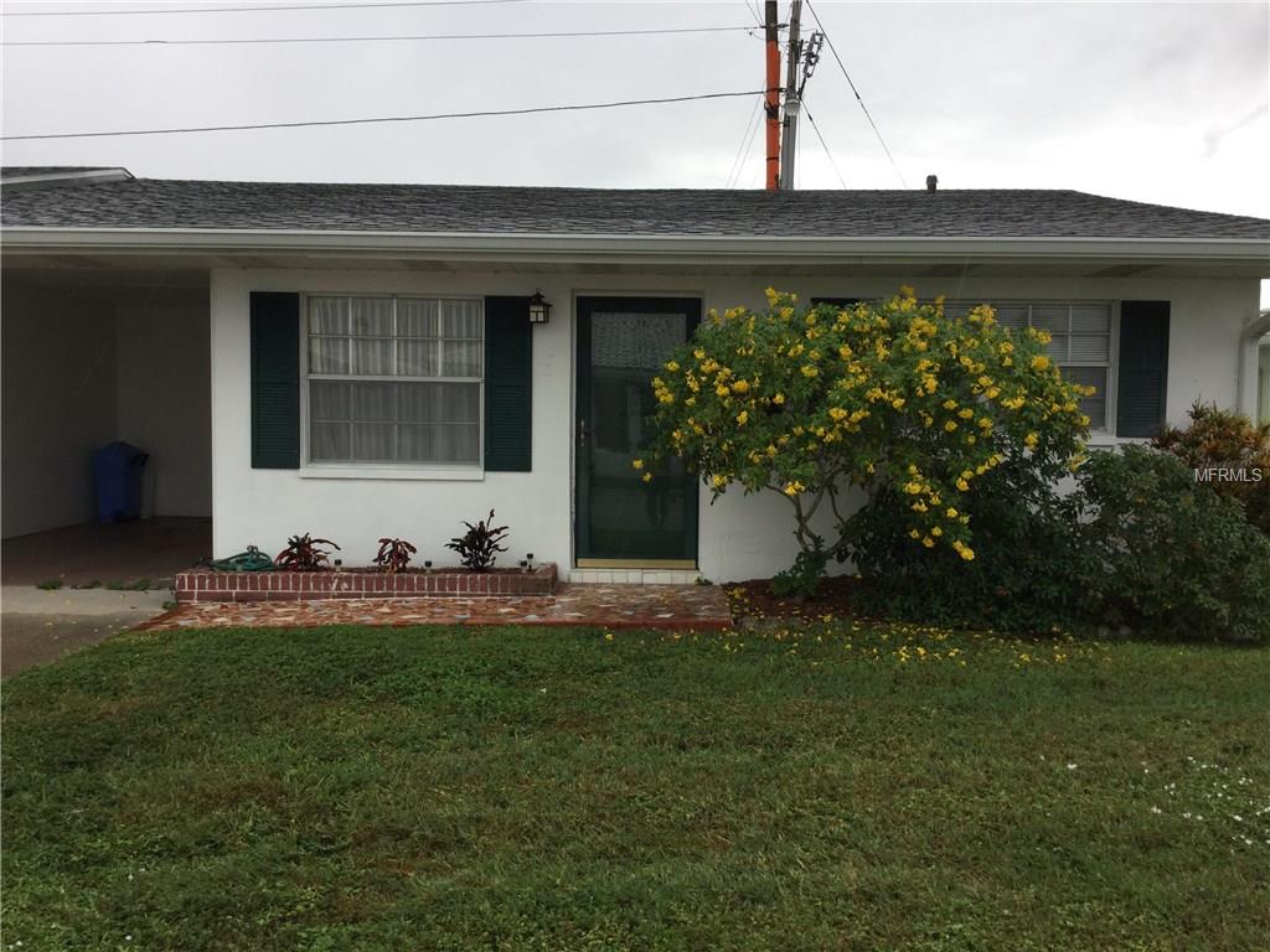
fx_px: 1137
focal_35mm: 31
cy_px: 476
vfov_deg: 45.4
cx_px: 635
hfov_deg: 58.4
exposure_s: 1/157
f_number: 2.4
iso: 25
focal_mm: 3.3
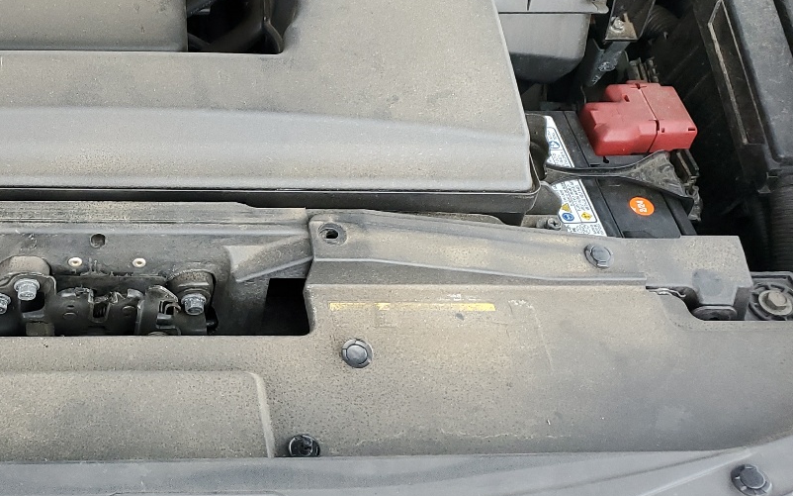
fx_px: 1188
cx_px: 41
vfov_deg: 23.5
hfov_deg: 34.3
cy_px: 200
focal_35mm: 55
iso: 71
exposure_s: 1/120
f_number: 1.5
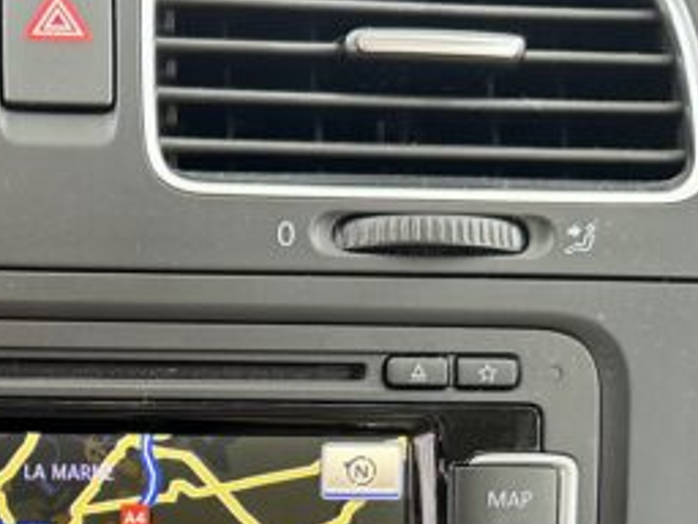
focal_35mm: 75
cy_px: 685
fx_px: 1512
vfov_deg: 18.3
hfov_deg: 25.3
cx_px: 93
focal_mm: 6.86
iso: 200
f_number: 1.78
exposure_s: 1/75
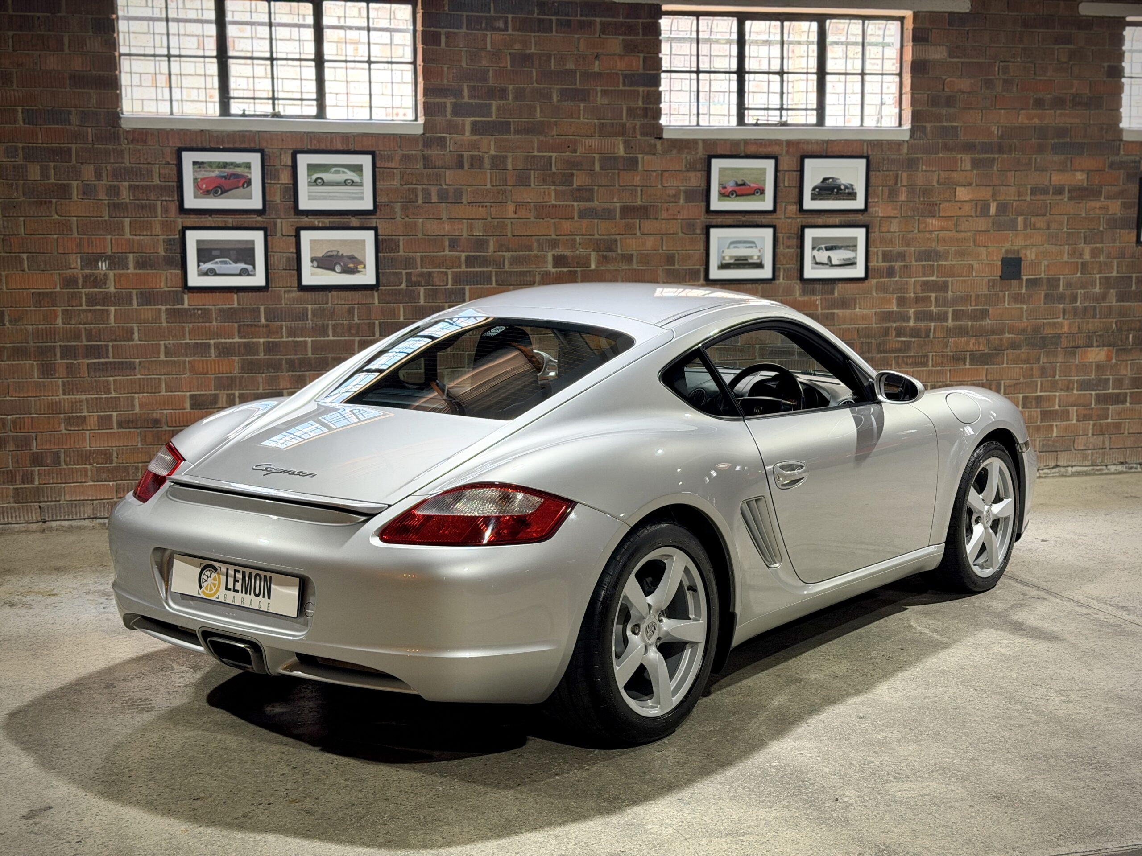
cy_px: 428
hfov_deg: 39.7
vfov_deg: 30.3
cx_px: 571
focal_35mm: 48
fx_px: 1584
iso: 160
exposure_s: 1/50
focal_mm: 6.76
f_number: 1.78
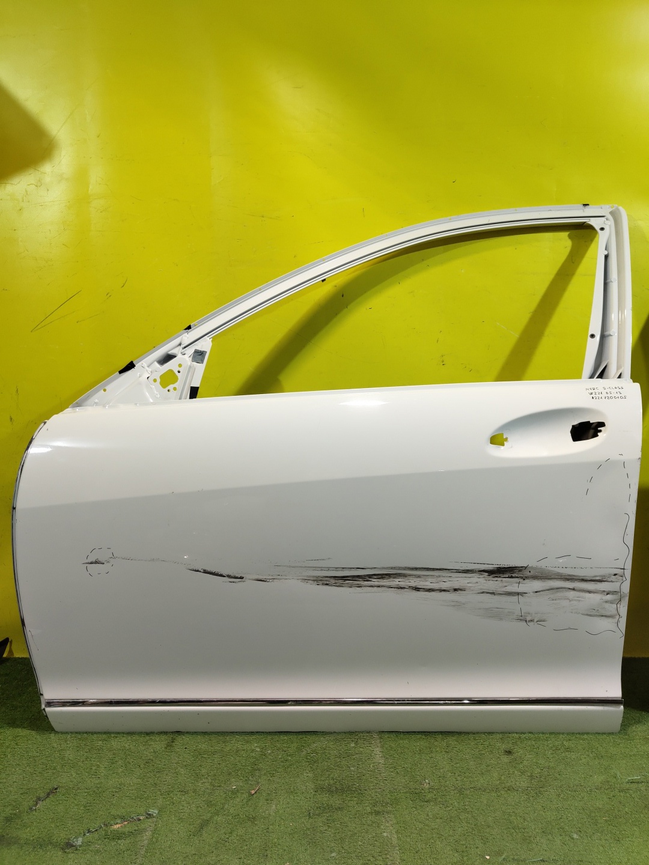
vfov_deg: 71.6
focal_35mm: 24
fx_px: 600
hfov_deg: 56.8
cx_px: 324
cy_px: 432
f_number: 1.88
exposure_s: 1/50
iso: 126
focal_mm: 5.59
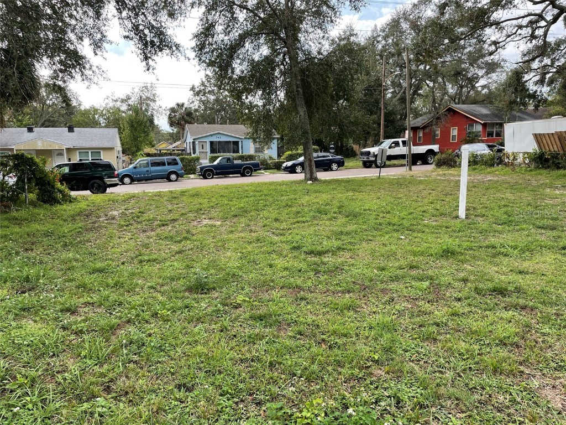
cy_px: 212
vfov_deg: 53.1
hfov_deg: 67.3
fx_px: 425
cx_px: 283
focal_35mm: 26
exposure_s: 1/720
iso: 32
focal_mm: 4.2
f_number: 1.6
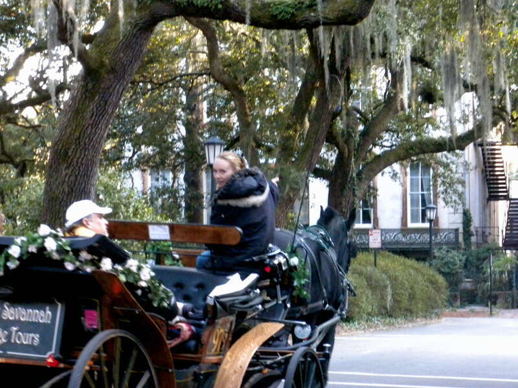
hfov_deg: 16.6
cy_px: 194
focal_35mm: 119
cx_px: 259
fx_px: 1781
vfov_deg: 12.5
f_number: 5.1
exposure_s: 1/48.8
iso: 800
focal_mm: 21
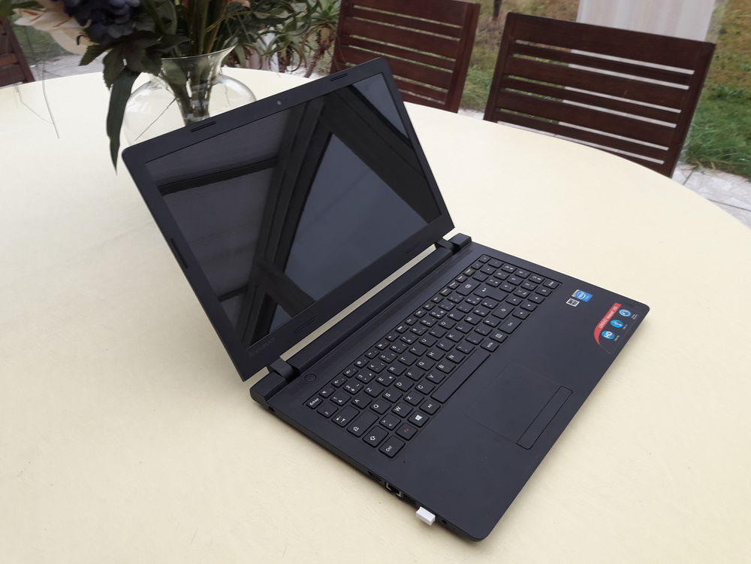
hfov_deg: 63.4
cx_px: 376
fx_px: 607
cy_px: 282
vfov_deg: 49.7
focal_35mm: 28
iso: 50
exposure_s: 1/33
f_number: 1.9
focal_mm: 3.7
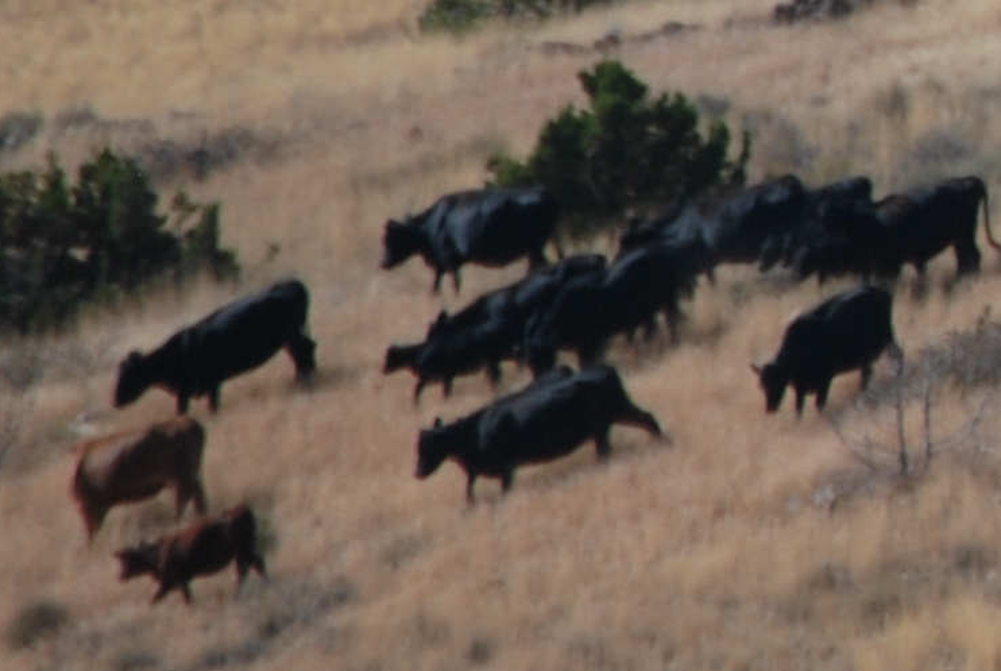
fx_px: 43603
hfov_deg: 1.3
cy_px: -173
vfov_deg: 0.9
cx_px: 2322
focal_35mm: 1566
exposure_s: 1/500
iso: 100
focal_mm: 200
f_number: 5.6
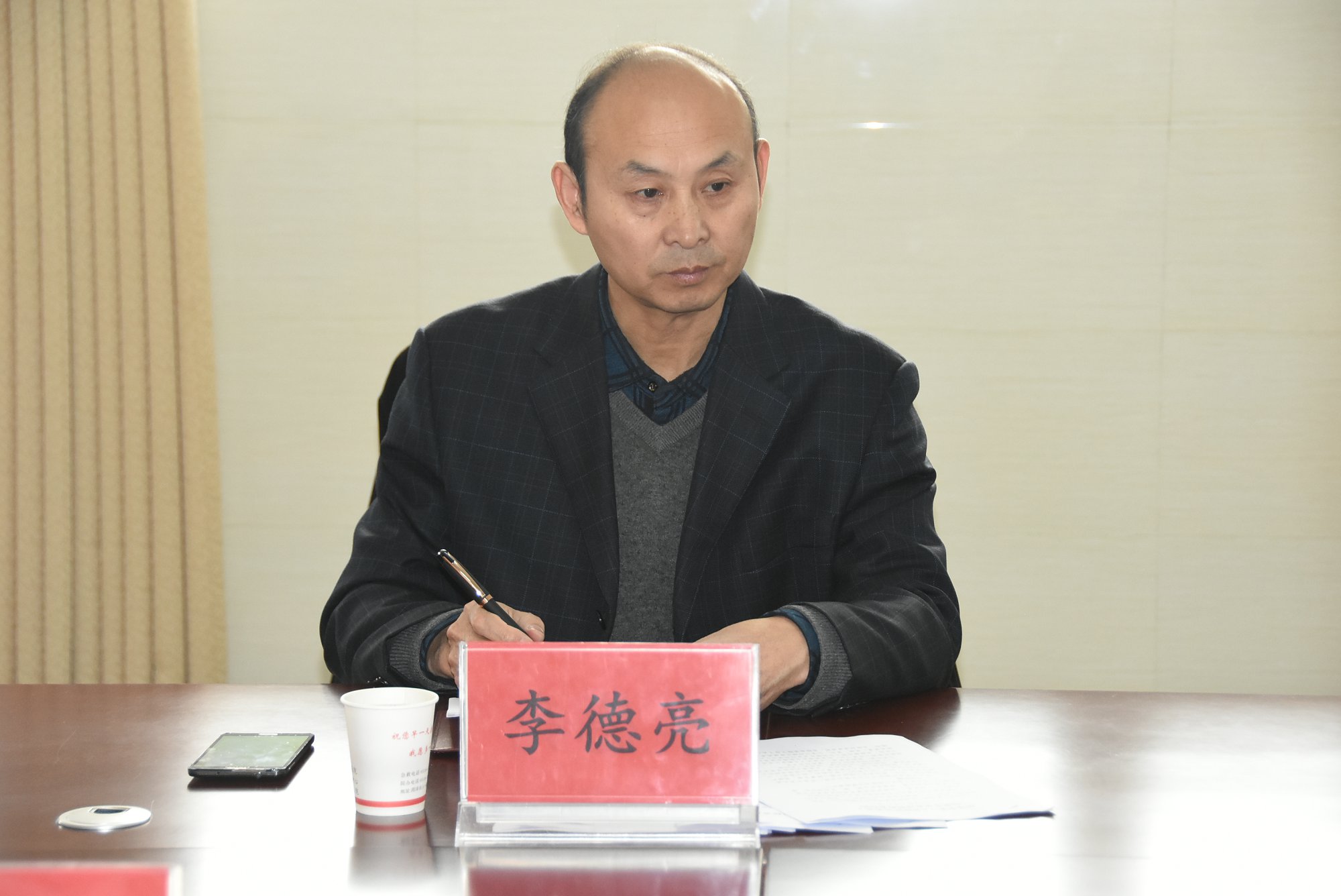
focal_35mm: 105
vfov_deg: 13.1
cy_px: 448
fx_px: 3913
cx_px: 670
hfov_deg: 19.4
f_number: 5.6
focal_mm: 70
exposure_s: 1/125
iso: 1600
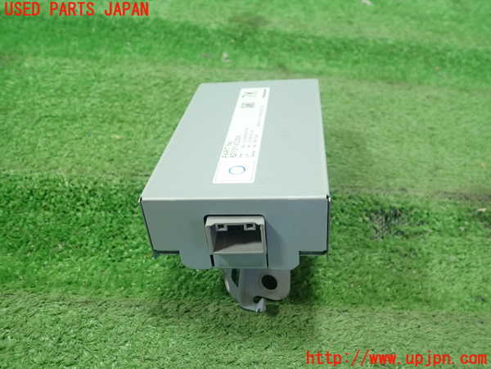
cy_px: 184
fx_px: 426
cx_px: 246
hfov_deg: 60.0
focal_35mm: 30
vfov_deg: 46.8
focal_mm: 5.5
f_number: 2.3
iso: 320
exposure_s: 1/125
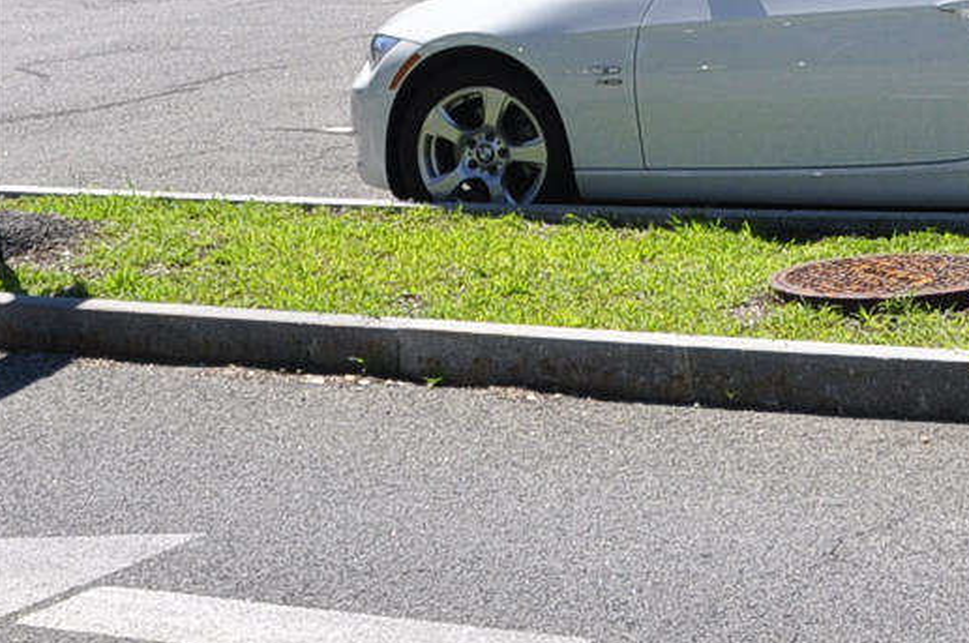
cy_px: -452
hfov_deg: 18.0
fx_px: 3010
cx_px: 877
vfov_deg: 11.4
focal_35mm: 112
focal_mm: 18
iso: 200
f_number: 9
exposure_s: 1/320
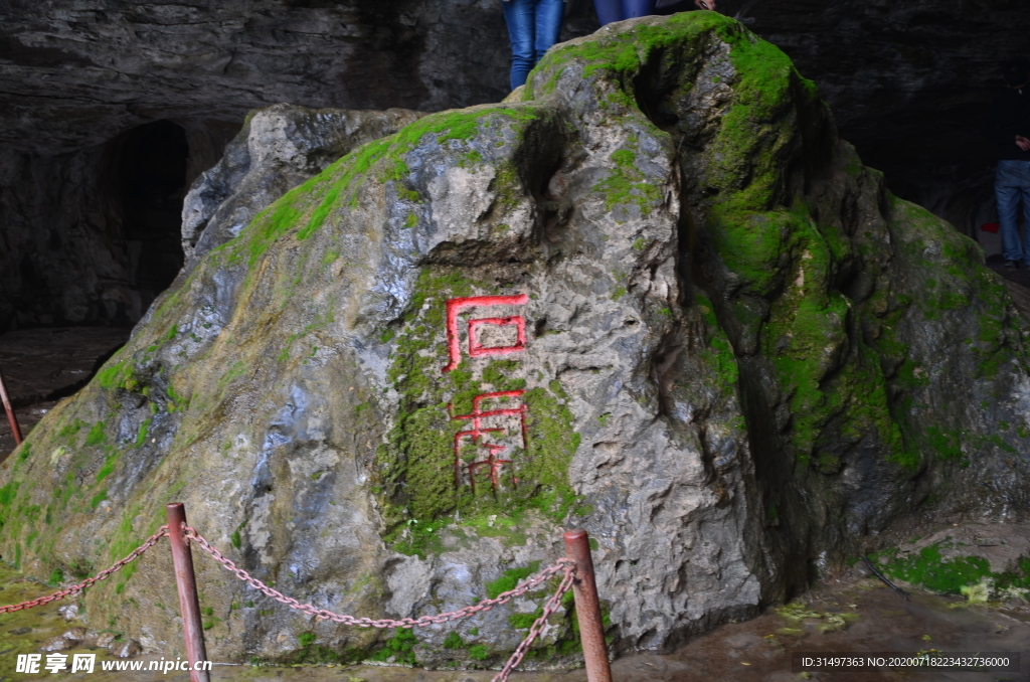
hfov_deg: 46.5
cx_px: 515
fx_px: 1199
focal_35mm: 42
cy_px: 341
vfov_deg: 31.7
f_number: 4
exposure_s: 1/10
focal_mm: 28
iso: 100
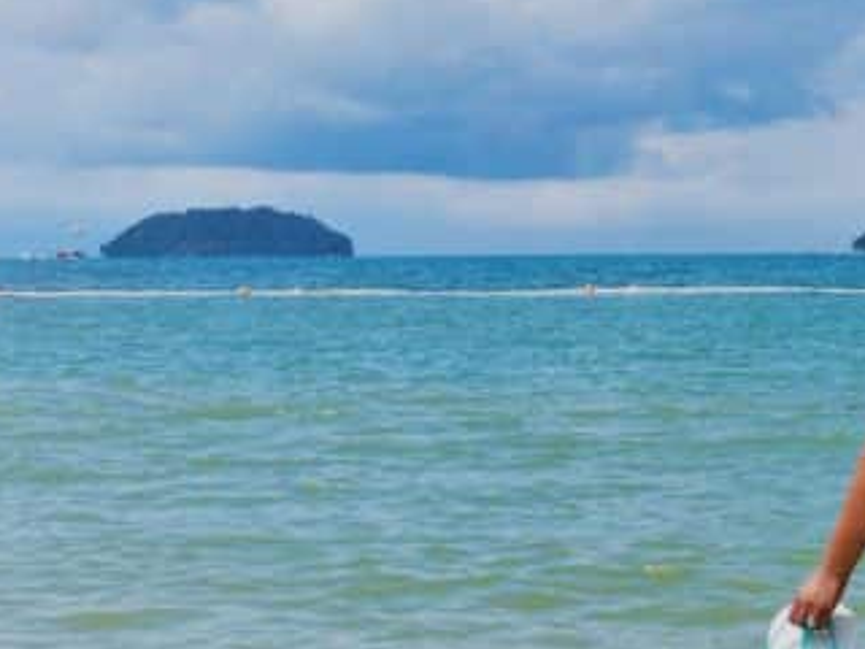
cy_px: 273
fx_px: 2749
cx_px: 706
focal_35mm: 110
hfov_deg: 17.7
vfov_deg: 13.5
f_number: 8.5
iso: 125
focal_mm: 7.8
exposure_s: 1/500
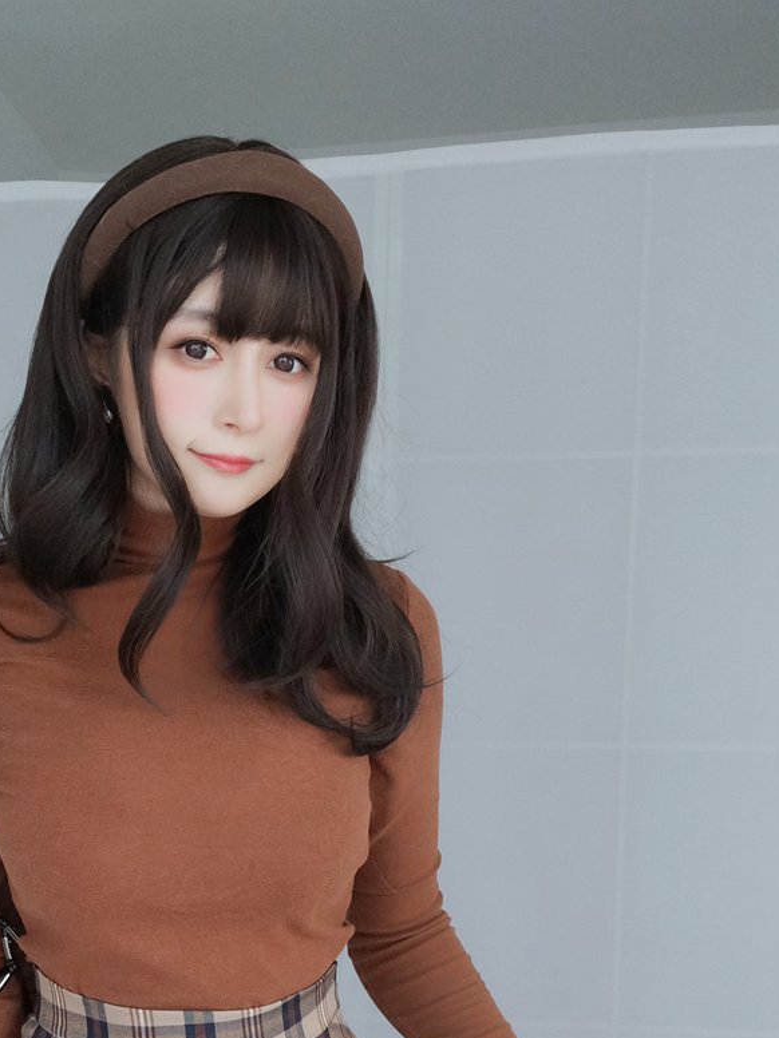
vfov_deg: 41.2
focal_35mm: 44
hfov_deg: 32.1
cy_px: 826
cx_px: 163
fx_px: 1320
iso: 100
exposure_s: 1/100
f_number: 1.8
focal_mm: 4.36
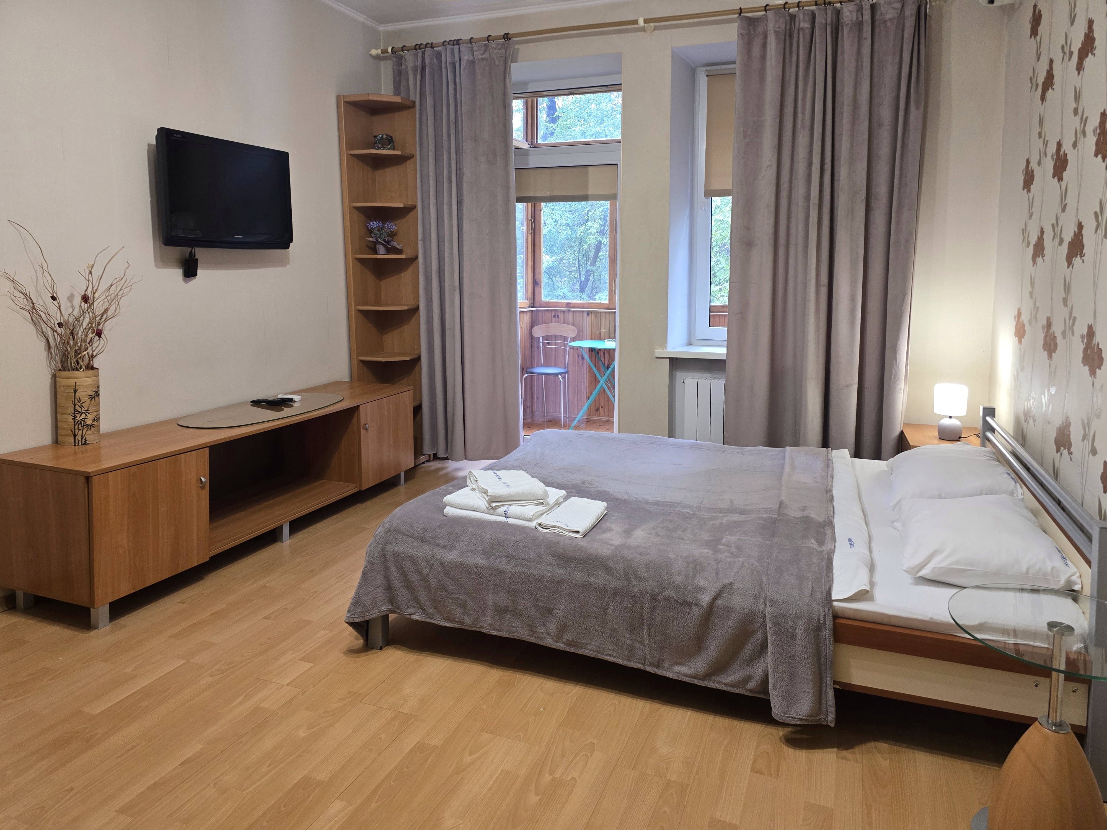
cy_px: 415
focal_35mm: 23
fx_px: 736
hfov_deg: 73.9
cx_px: 554
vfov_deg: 58.9
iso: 500
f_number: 1.7
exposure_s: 1/100
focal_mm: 6.3
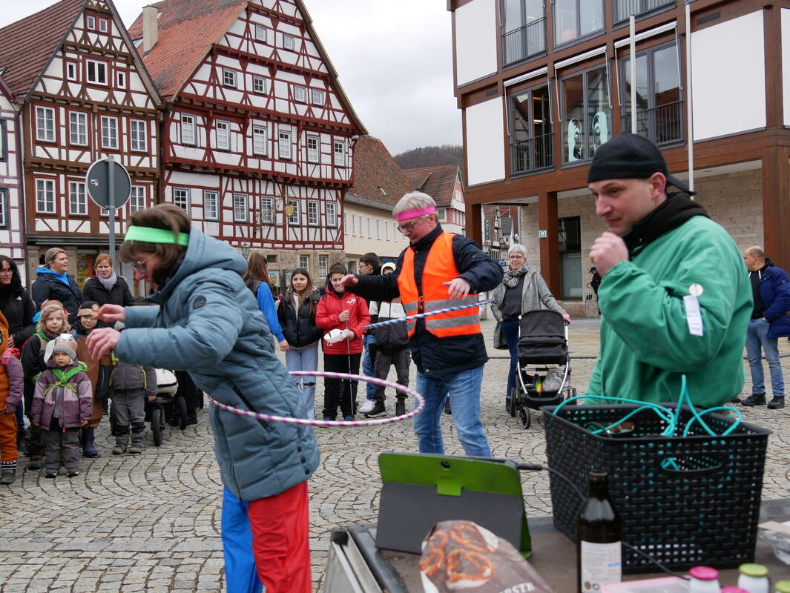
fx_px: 868
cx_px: 395
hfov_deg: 49.0
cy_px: 296
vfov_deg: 37.8
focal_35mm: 38
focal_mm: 19
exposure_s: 1/200
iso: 200
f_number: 4.9
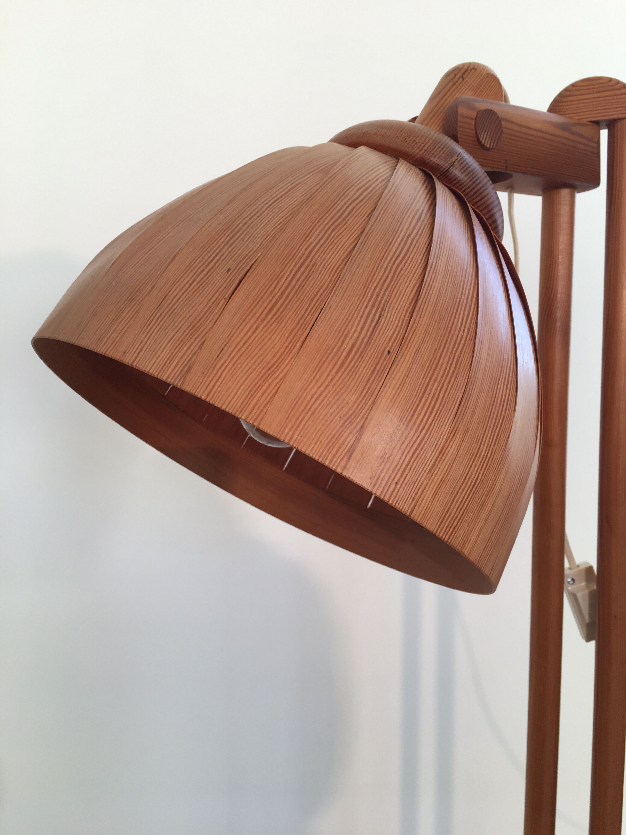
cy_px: 418
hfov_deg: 48.2
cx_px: 313
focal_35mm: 29
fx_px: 699
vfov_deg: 61.7
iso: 32
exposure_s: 1/50
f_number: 2.2
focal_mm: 4.15
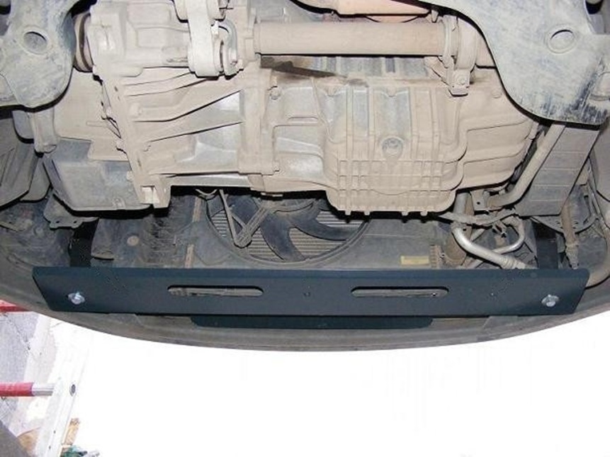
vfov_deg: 53.0
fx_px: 458
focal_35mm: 26
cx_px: 305
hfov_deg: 67.3
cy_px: 228
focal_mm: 4.2
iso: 80
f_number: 1.7
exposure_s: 1/100
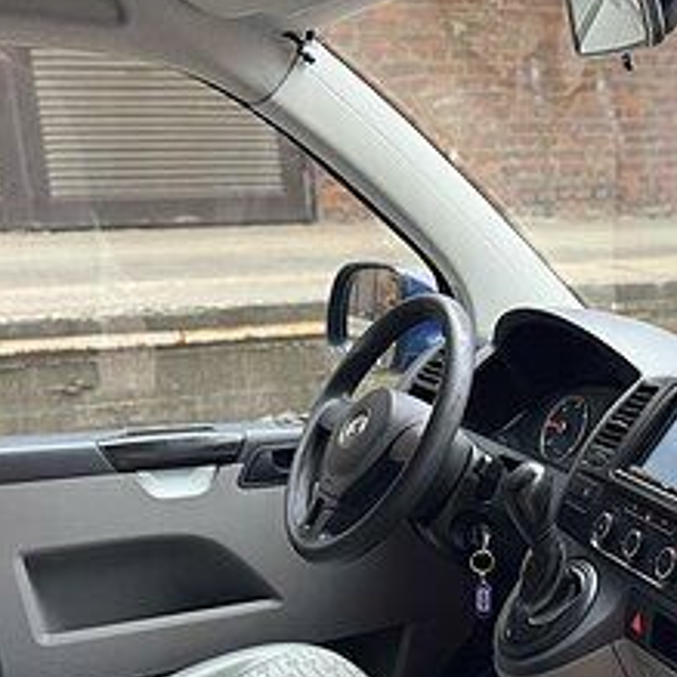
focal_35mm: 53
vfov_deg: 31.0
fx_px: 1173
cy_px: 584
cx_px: 590
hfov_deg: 30.9
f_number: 1.78
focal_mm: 6.76
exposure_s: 1/60
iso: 320
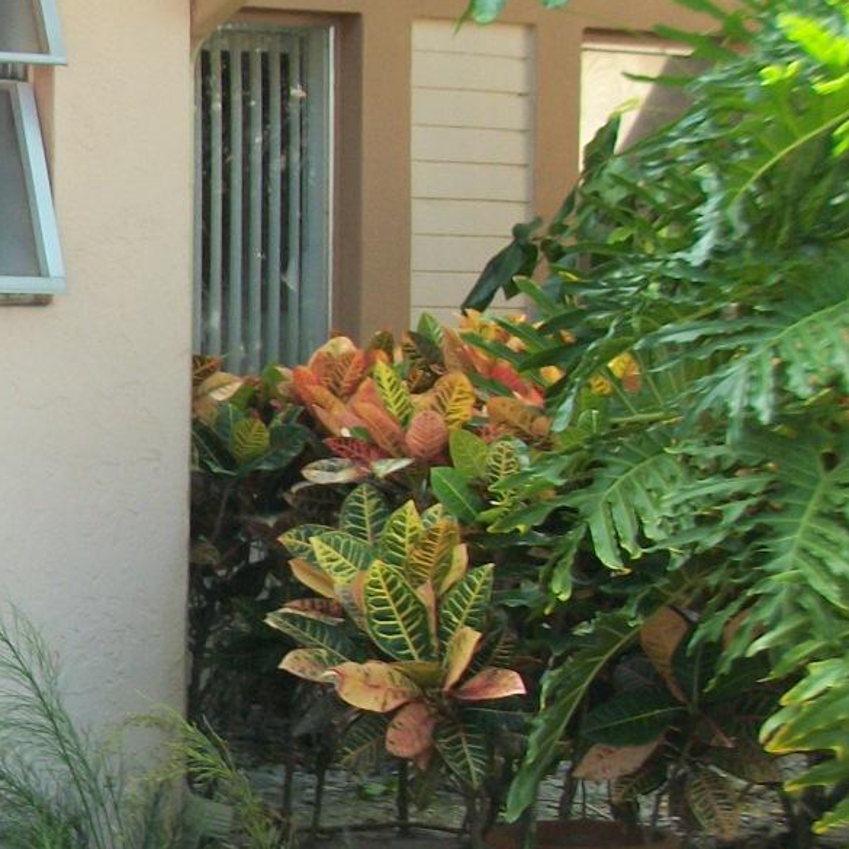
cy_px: 502
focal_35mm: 99
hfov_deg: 15.5
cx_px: -607
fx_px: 2747
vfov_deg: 17.6
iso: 80
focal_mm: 5.7
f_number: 2.9
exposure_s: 1/160
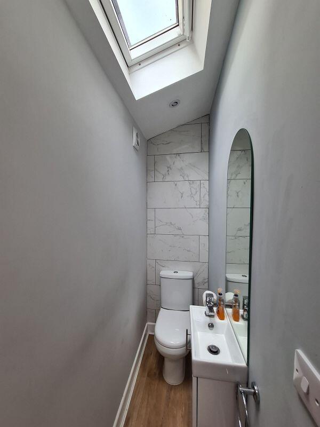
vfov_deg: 106.2
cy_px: 214
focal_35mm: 13
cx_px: 160
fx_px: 160
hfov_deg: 89.9
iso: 80
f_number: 2.2
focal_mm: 2.2
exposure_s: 1/100
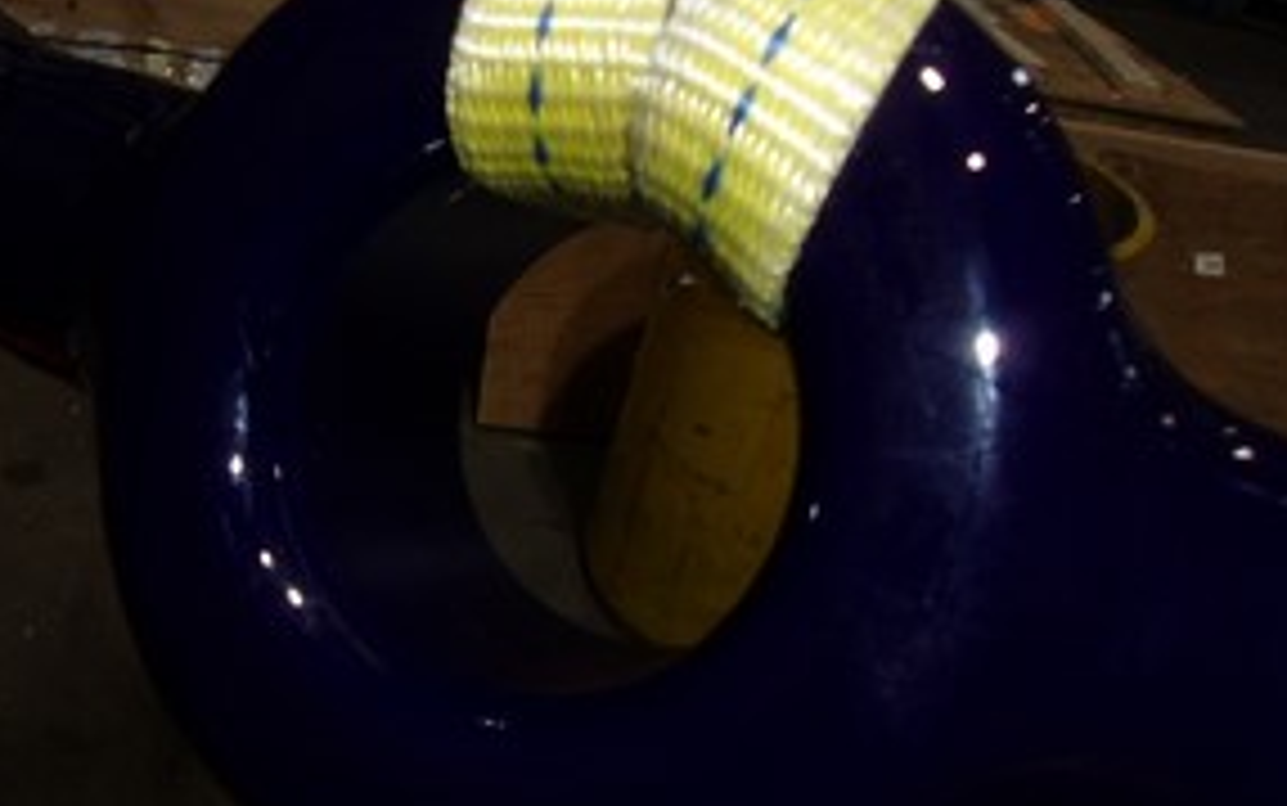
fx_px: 1404
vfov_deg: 32.0
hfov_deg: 48.3
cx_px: 414
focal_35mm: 40
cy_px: 450
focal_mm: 4.9
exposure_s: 1/34
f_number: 3
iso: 80
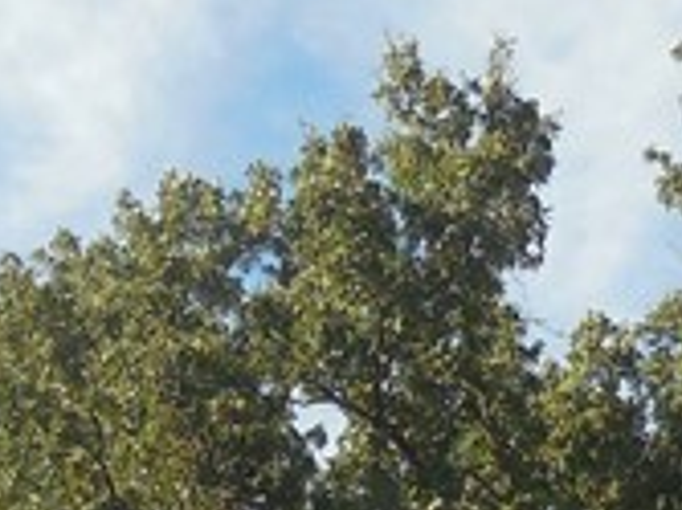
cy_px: 1232
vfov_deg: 8.8
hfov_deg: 12.9
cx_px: 163
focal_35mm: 153
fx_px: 3012
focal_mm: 4.5
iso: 125
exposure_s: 1/640
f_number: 3.1
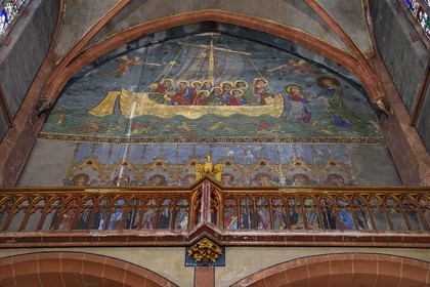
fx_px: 502
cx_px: 215
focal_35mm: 42
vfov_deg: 31.9
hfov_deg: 46.4
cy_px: 144
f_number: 5.6
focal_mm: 42
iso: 1600
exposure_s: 1/15
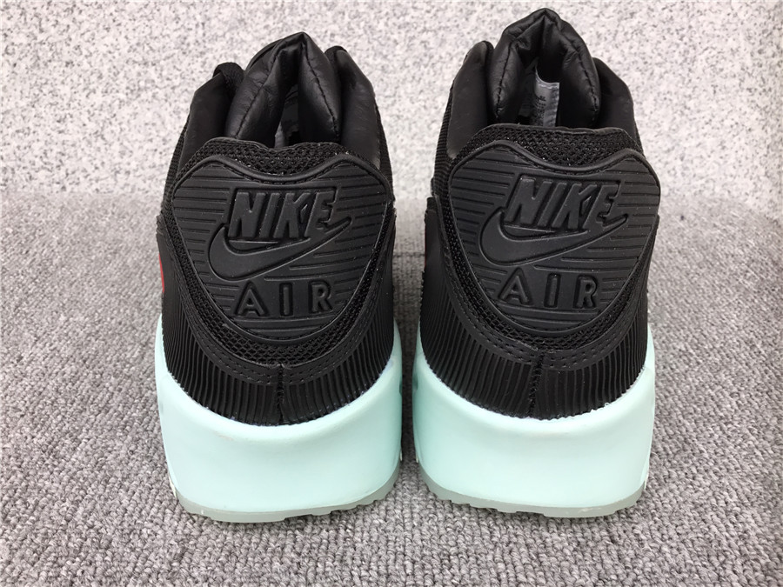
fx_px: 701
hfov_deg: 58.4
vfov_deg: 45.4
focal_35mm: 31
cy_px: 294
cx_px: 392
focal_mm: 3.3
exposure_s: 1/111
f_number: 2.4
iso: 25
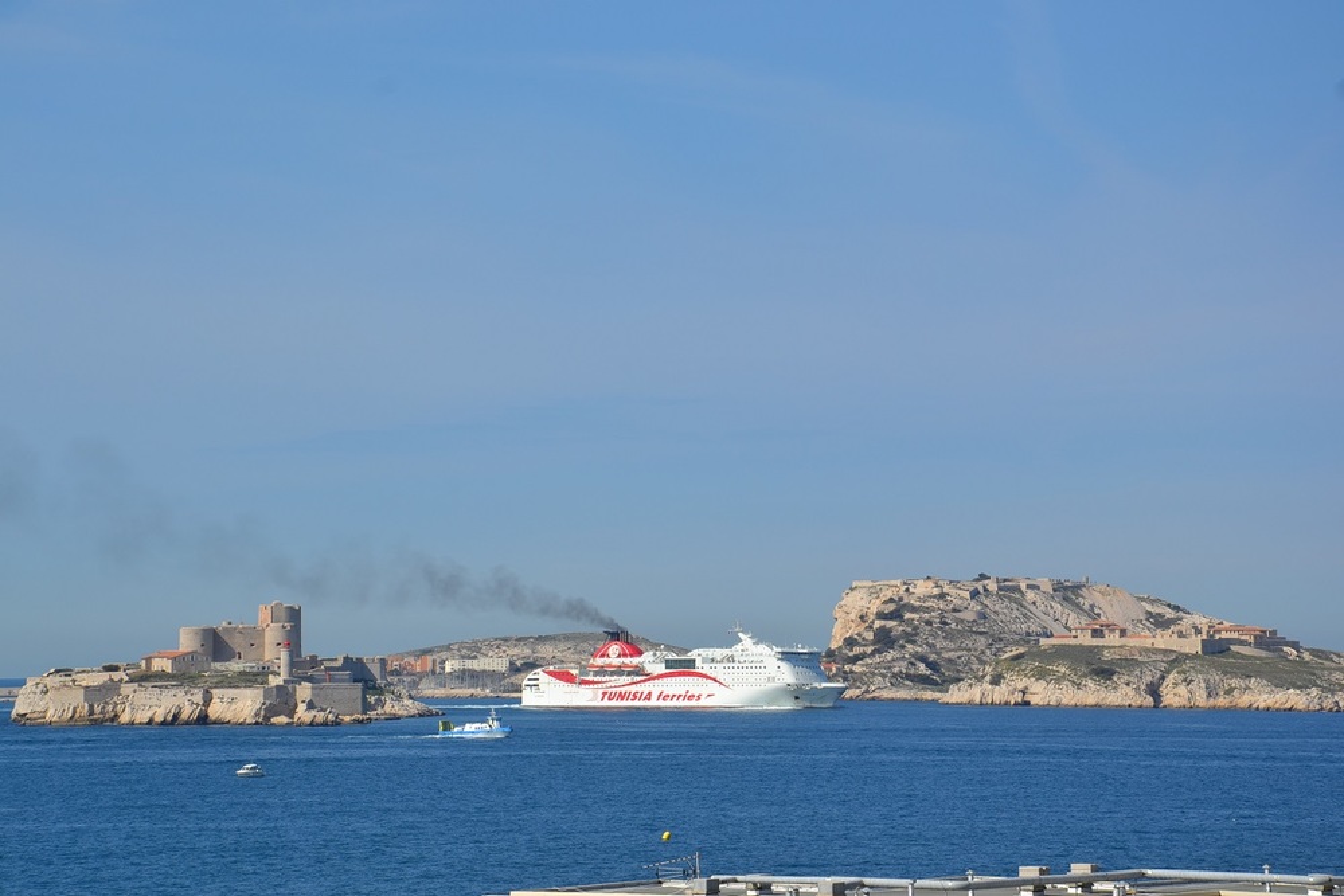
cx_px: 672
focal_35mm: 120
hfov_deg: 17.1
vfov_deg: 11.4
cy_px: 448
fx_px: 4480
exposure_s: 1/320
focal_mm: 80
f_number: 9
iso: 100
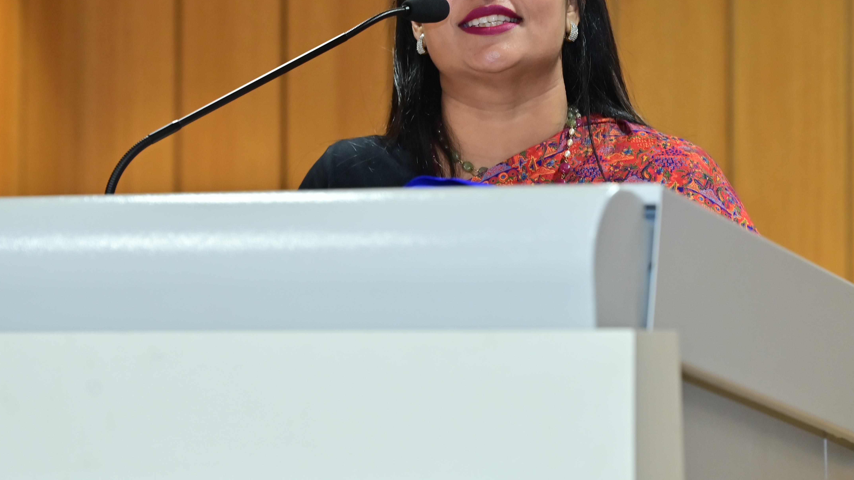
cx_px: 469
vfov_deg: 6.9
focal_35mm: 176
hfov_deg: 12.2
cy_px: 108
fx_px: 3985
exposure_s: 1/125
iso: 1250
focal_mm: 120
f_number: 5
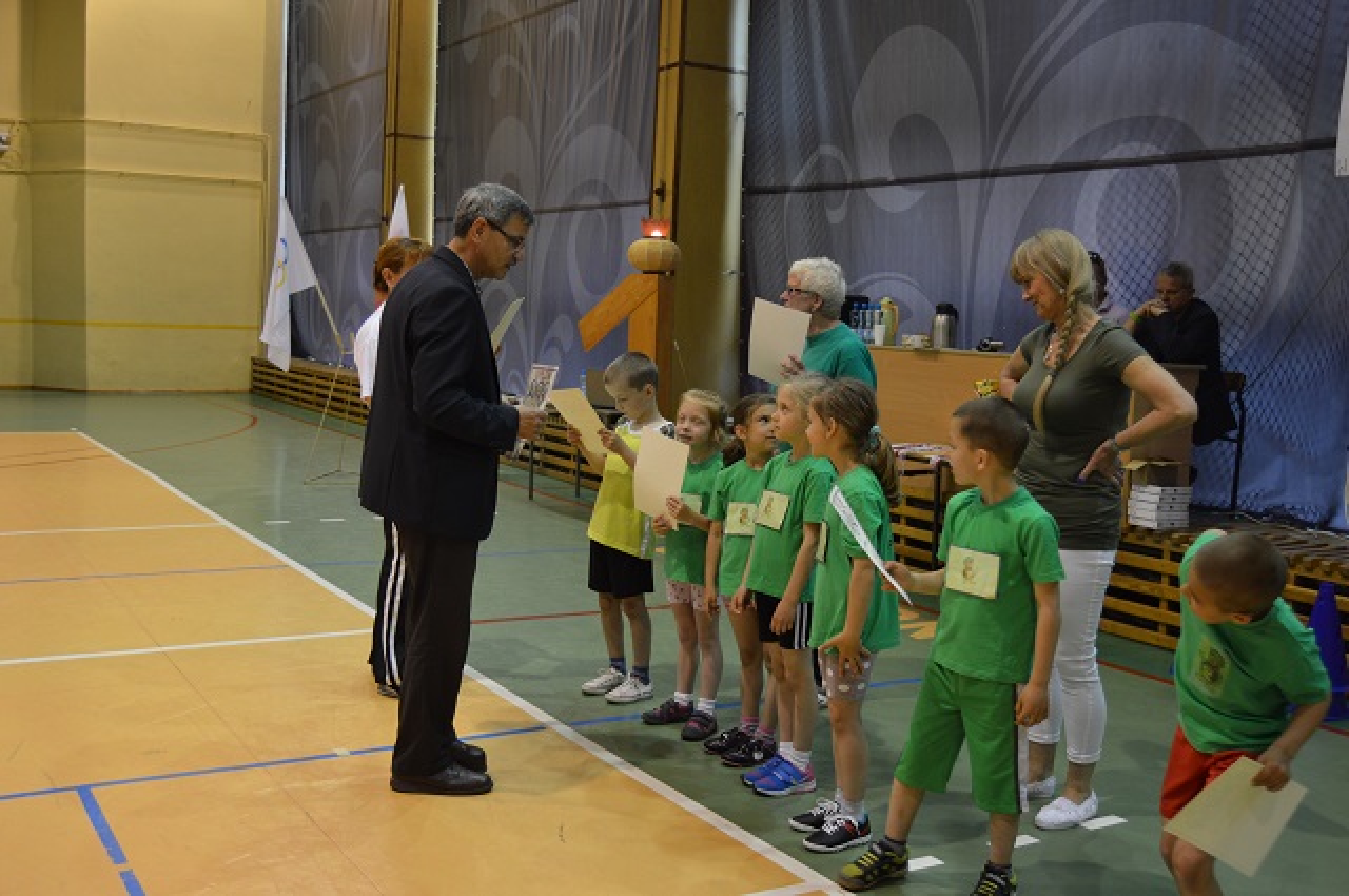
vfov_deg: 36.8
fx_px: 1347
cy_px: 448
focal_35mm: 36
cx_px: 674
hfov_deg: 53.2
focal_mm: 24
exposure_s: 1/60
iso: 450
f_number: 3.8
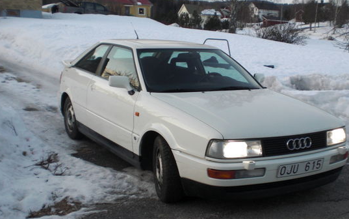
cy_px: 117
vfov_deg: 26.9
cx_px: 200
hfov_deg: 41.7
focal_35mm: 48
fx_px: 457
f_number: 3.1
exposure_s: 1/125
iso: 100
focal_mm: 6.3
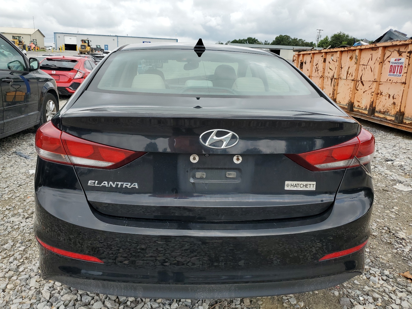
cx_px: 206
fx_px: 309
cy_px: 154
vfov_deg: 53.1
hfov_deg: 67.3
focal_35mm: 26
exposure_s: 1/2000
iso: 50
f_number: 1.5
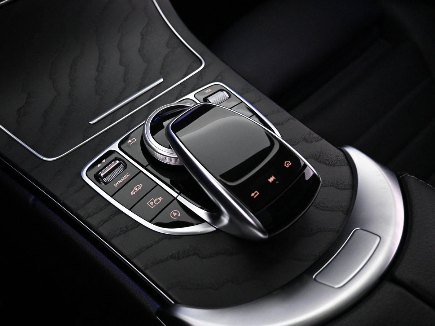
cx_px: 189
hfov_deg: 58.2
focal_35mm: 31
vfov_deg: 45.4
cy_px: 154
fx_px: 389
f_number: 3.5
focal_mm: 16
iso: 4000
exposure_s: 1/125
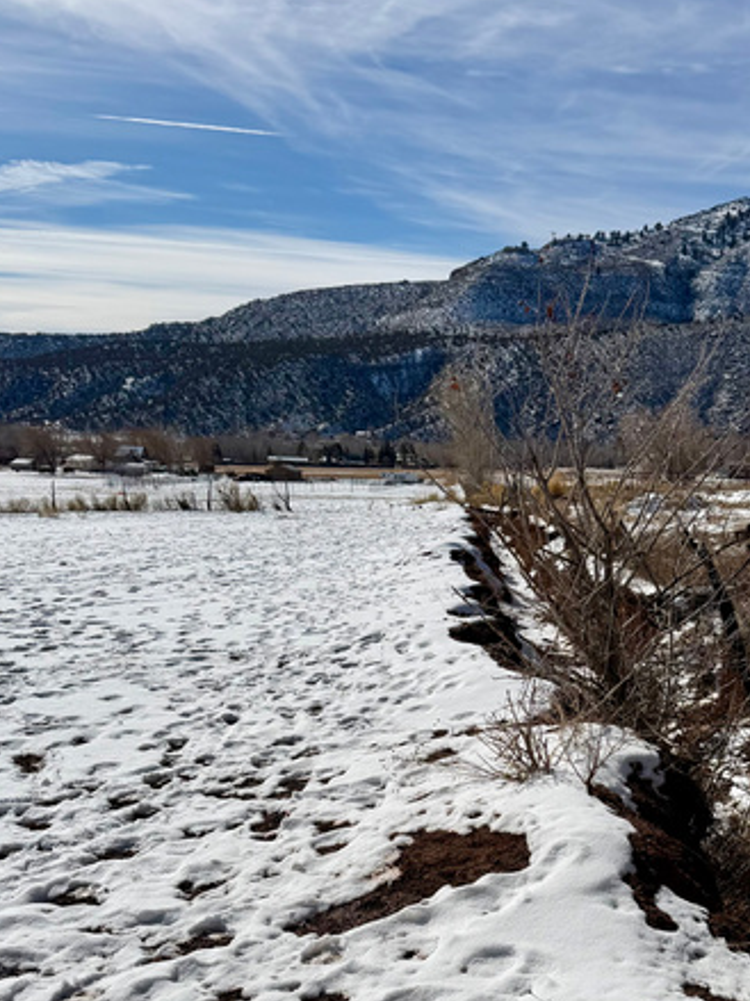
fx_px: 1214
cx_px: 495
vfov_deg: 43.5
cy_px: 736
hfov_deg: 34.0
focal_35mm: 42
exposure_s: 1/22727
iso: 100
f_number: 1.78
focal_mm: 6.76
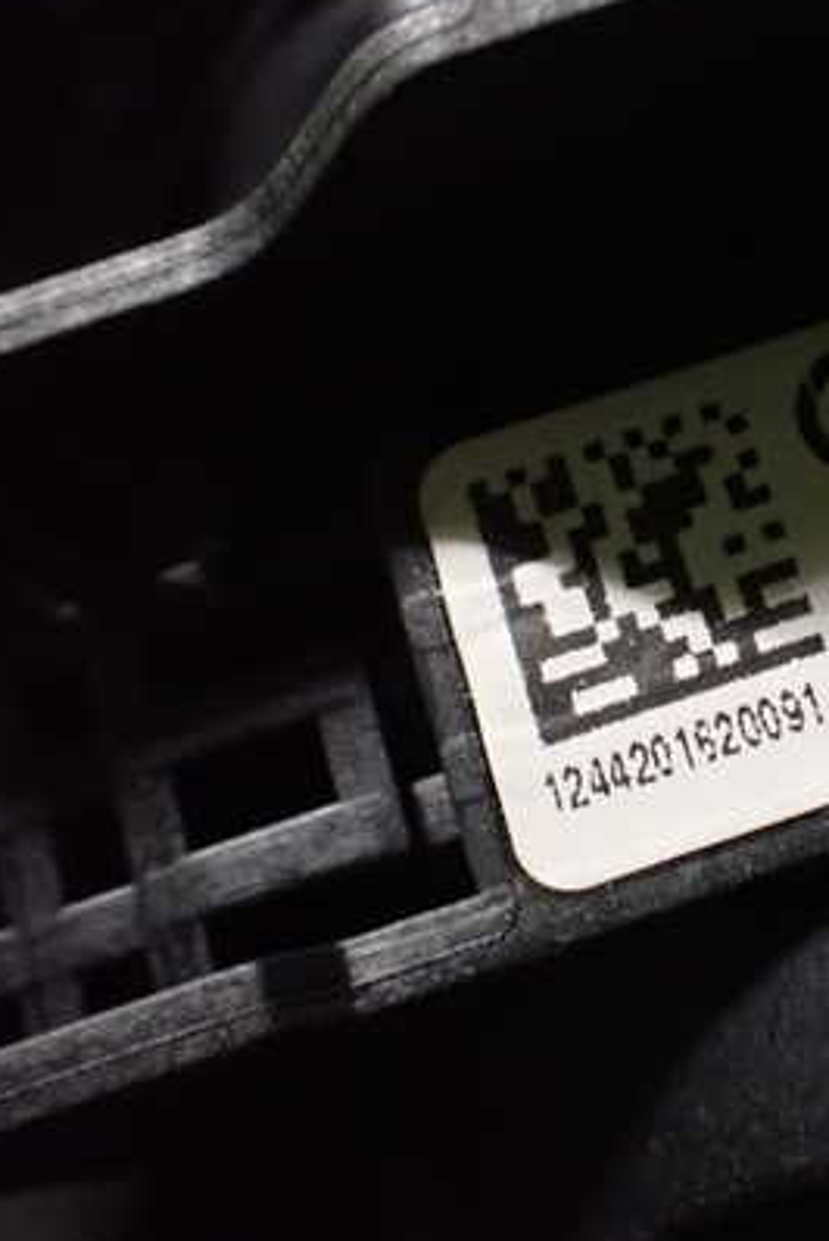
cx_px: 841
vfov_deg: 41.9
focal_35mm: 47
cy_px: 586
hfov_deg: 27.0
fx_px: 1621
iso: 1250
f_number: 2.3
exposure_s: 1/30
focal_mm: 5.4
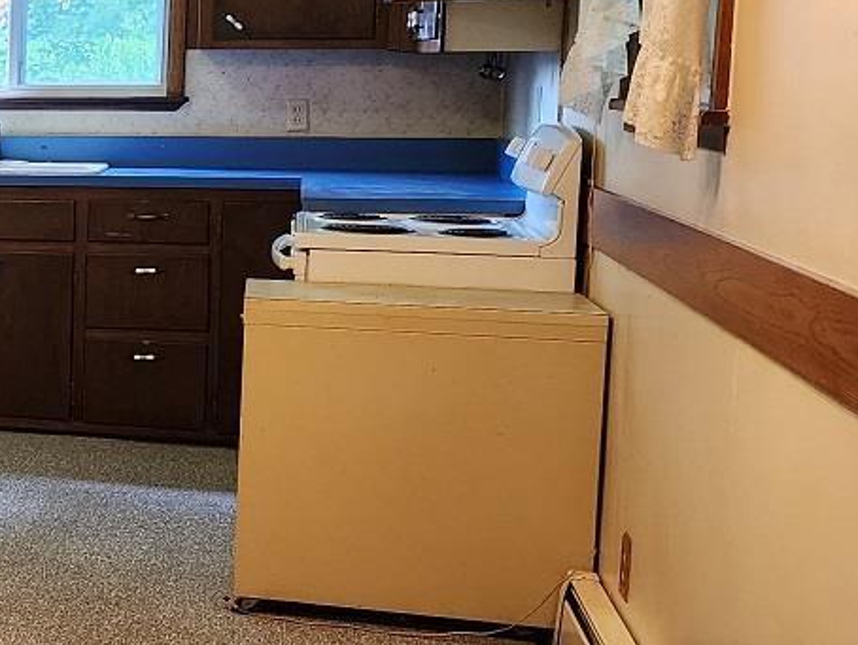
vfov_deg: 18.2
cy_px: 269
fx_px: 2009
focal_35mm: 81
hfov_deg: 19.9
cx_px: -531
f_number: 1.8
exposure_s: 1/120
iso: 320
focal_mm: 6.4
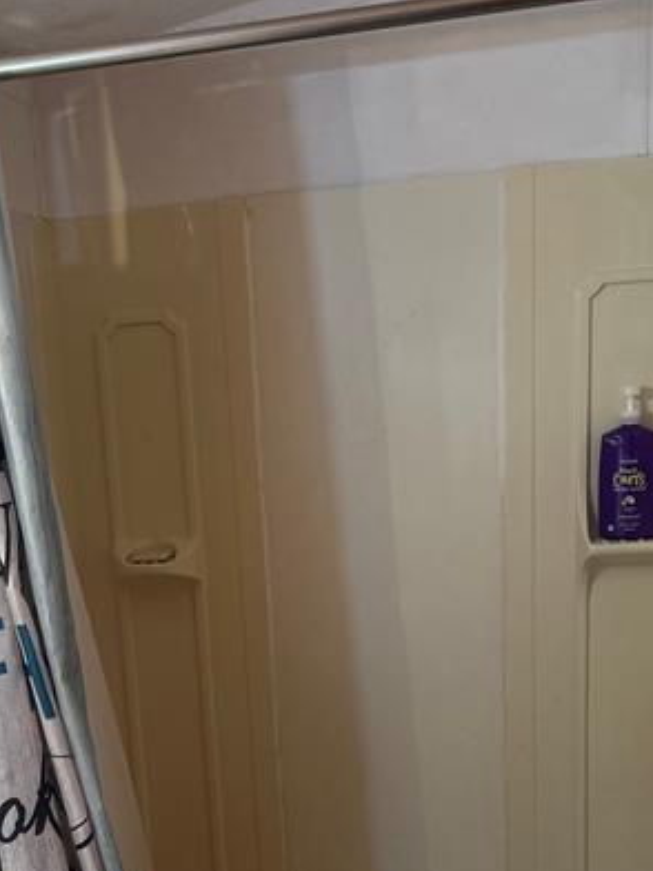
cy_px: 655
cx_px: 193
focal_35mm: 51
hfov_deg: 28.3
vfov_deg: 36.6
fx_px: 1283
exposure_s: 1/60
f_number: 1.5
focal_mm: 5.7
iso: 100
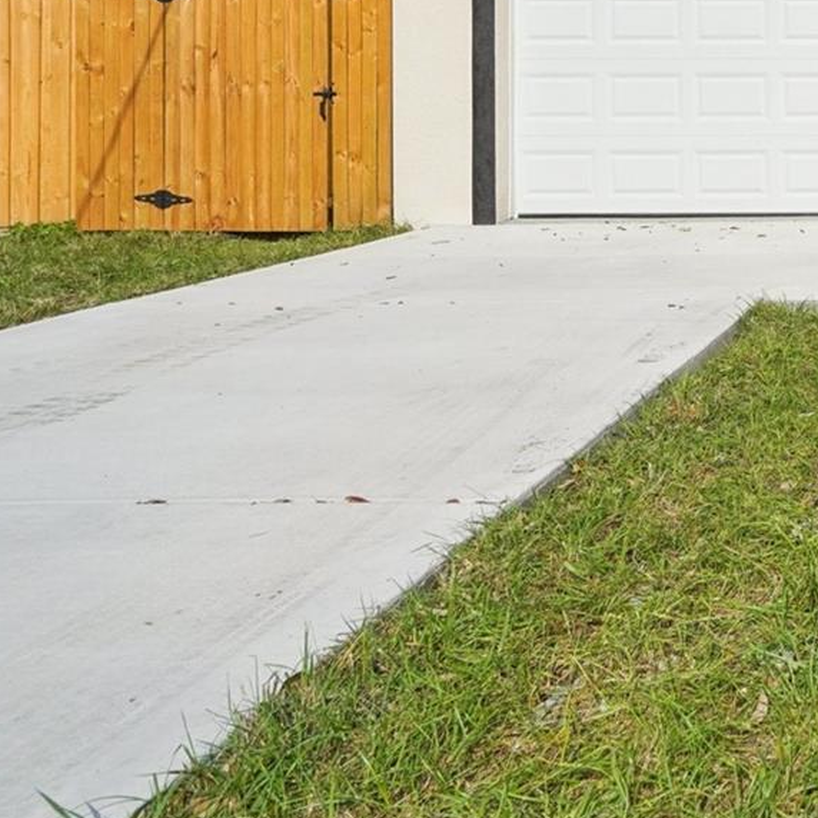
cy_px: 79
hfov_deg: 30.6
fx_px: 1048
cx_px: 1130
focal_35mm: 39
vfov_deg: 39.5
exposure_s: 1/750
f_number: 8
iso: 100
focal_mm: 11
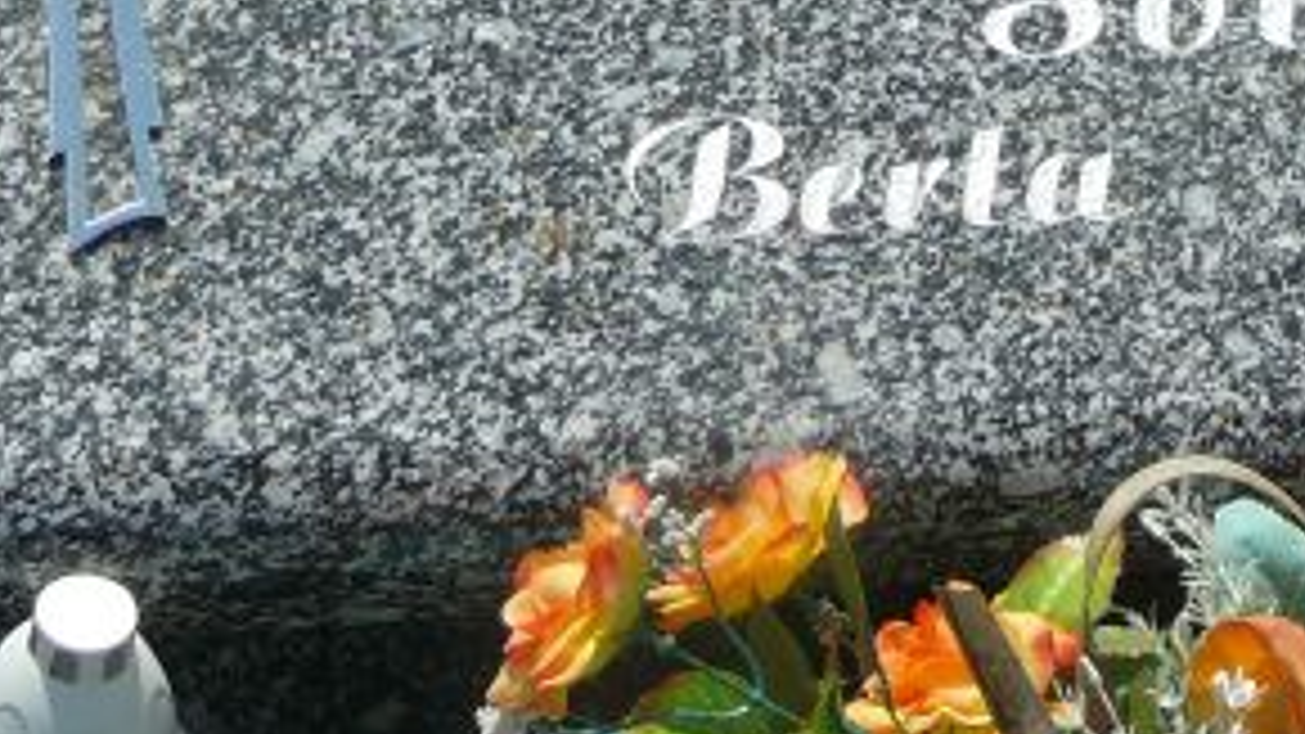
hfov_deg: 15.1
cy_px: -306
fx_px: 4913
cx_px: 927
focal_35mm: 142
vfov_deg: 8.4
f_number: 5.6
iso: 80
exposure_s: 1/500
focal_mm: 8.7
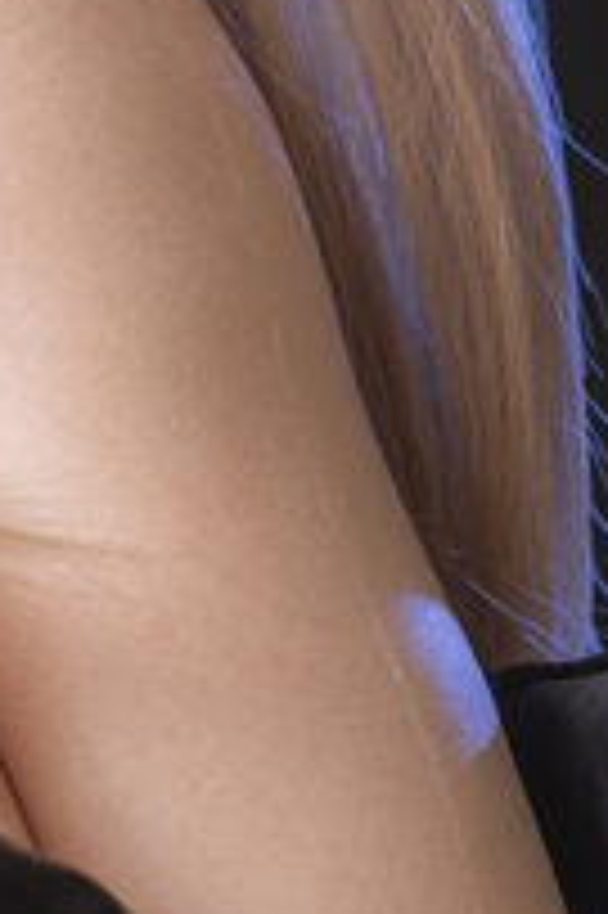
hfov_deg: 4.1
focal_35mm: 333
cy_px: 374
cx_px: -495
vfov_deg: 6.2
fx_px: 8450
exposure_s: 1/125
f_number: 4.5
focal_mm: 75
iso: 100
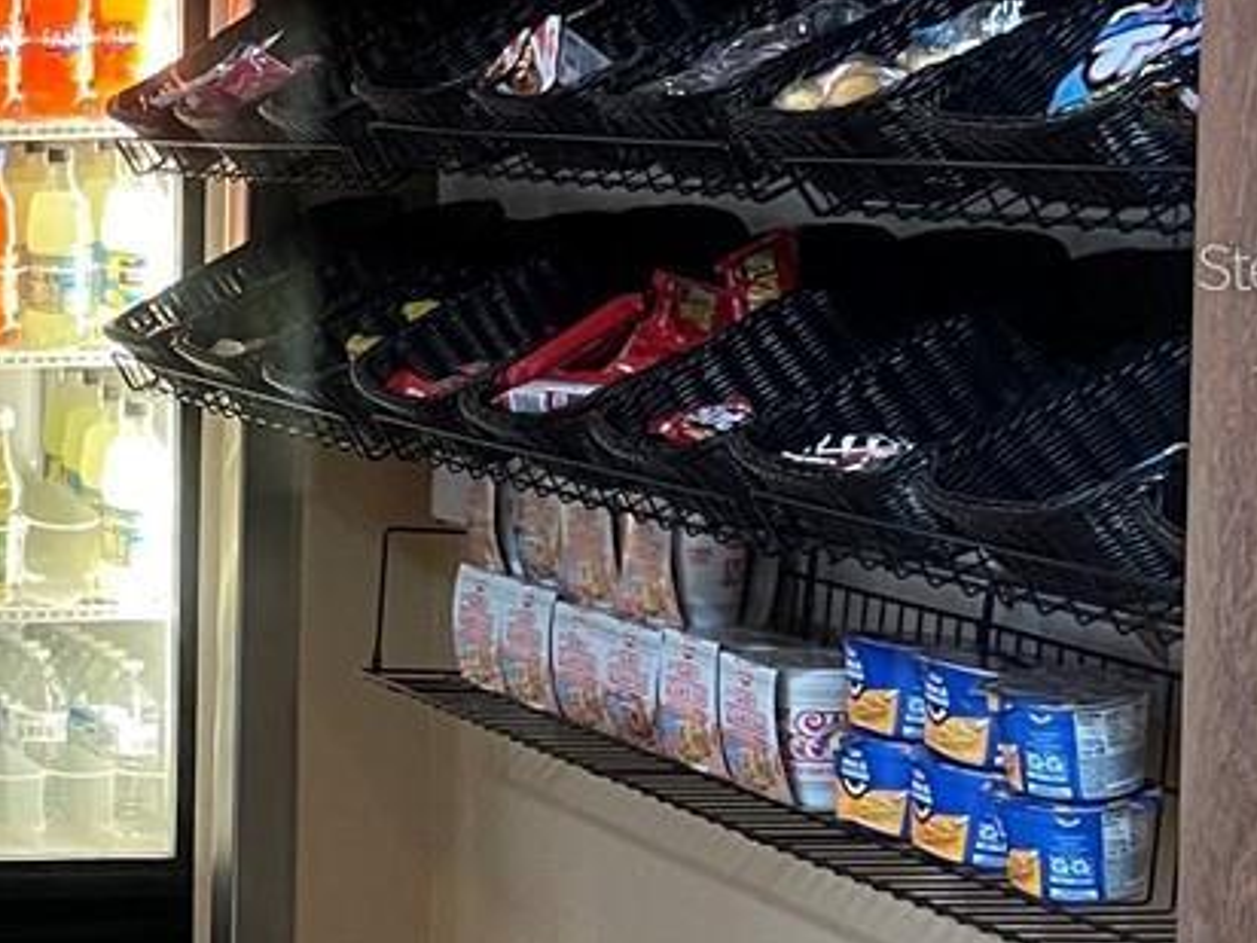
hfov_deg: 16.5
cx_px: -955
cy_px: 266
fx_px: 3668
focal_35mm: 101
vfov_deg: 14.6
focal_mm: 5.1
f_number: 1.6
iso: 320
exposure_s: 1/60
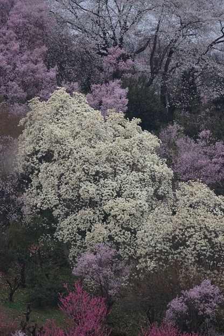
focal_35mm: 300
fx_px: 2800
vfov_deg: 6.9
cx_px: 112
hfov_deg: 4.6
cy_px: 168
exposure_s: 1/320
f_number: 5.6
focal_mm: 300
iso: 2000
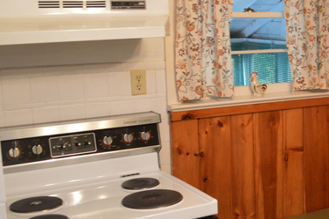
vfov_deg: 21.5
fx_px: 575
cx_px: 358
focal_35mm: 63
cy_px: 124
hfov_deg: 29.0
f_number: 3.5
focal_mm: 18
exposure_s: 1/15
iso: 640
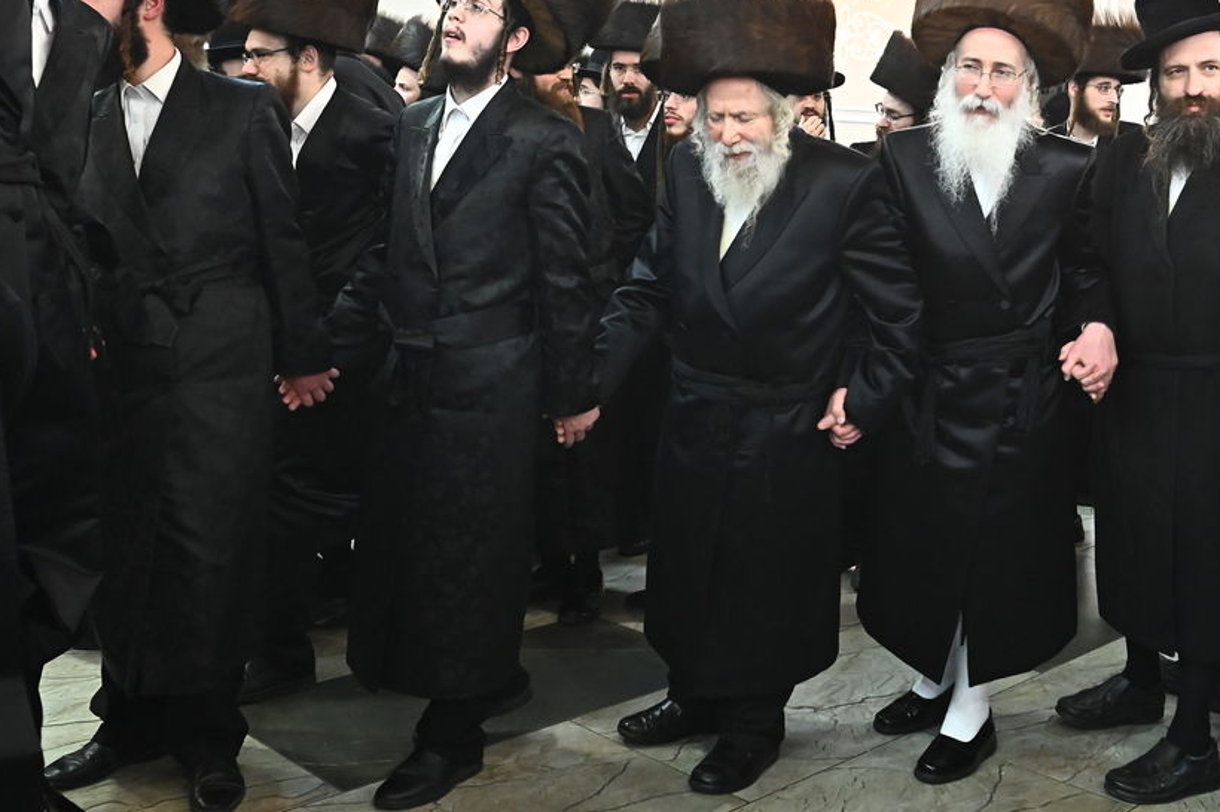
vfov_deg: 32.3
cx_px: 830
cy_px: 268
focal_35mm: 41
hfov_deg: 46.5
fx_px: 1389
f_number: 4.5
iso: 5000
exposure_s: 1/200
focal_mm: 24
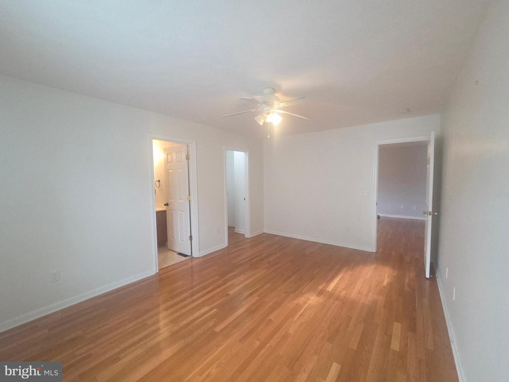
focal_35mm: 13
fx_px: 191
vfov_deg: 89.9
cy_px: 191
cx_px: 254
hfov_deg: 106.2
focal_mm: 2.2
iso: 250
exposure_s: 1/60
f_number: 2.2
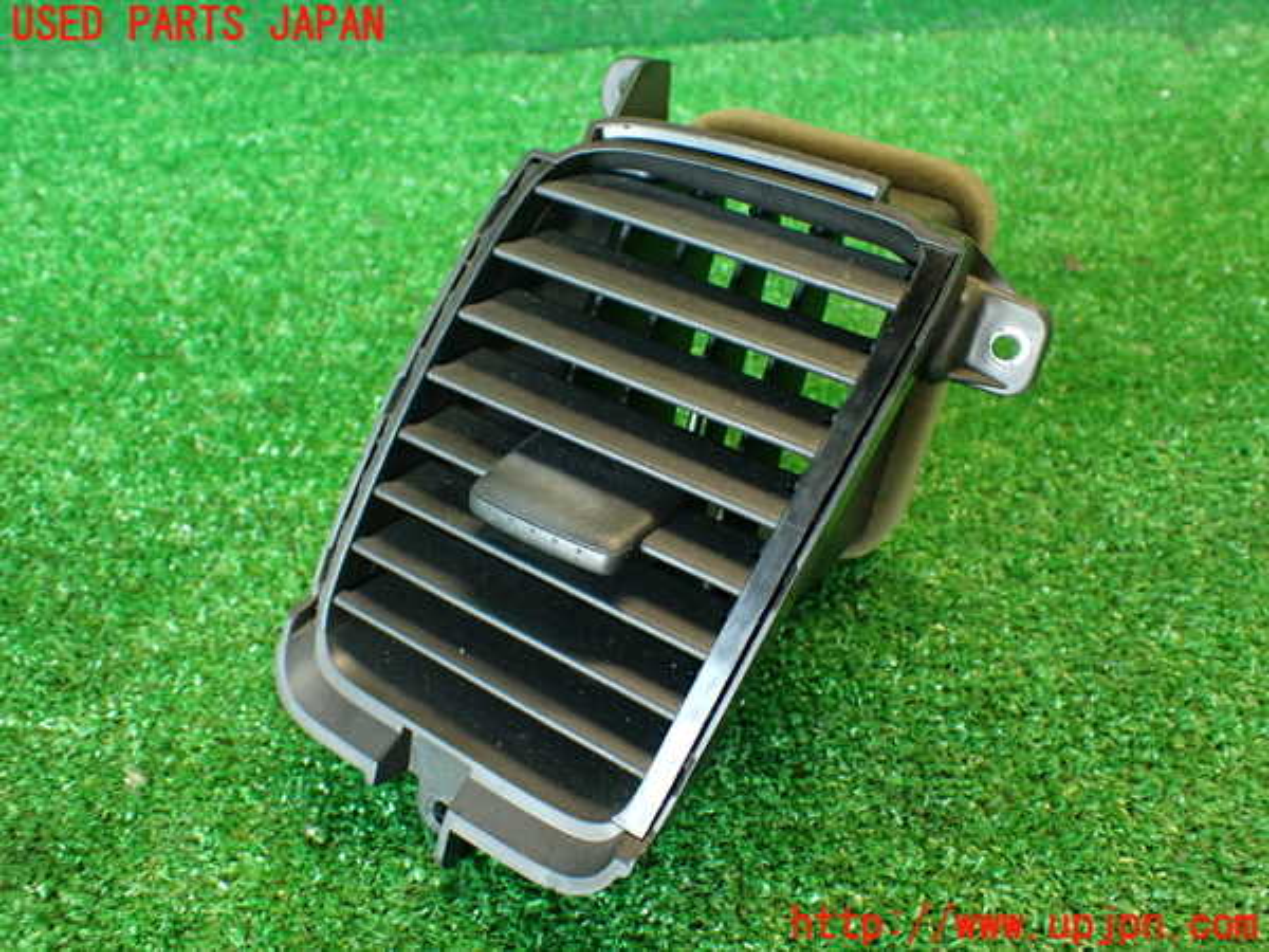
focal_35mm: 32
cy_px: 476
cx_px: 634
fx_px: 1173
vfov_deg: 44.2
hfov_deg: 56.8
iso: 400
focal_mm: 5.79
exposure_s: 1/30
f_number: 2.4
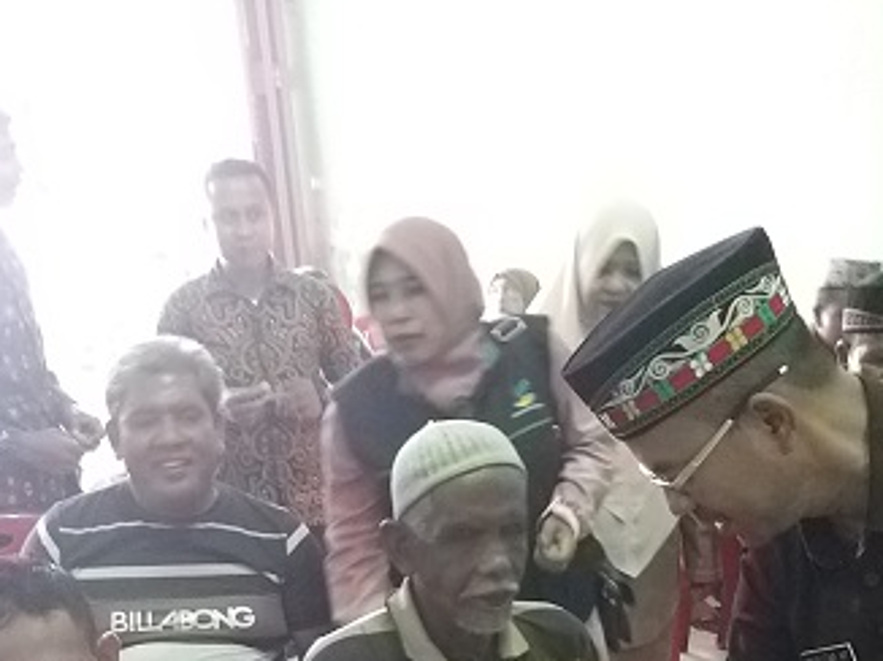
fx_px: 1478
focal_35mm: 58
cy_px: 698
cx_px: 488
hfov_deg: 33.2
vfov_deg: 23.8
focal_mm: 3.93
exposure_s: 1/20
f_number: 1.7
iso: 640
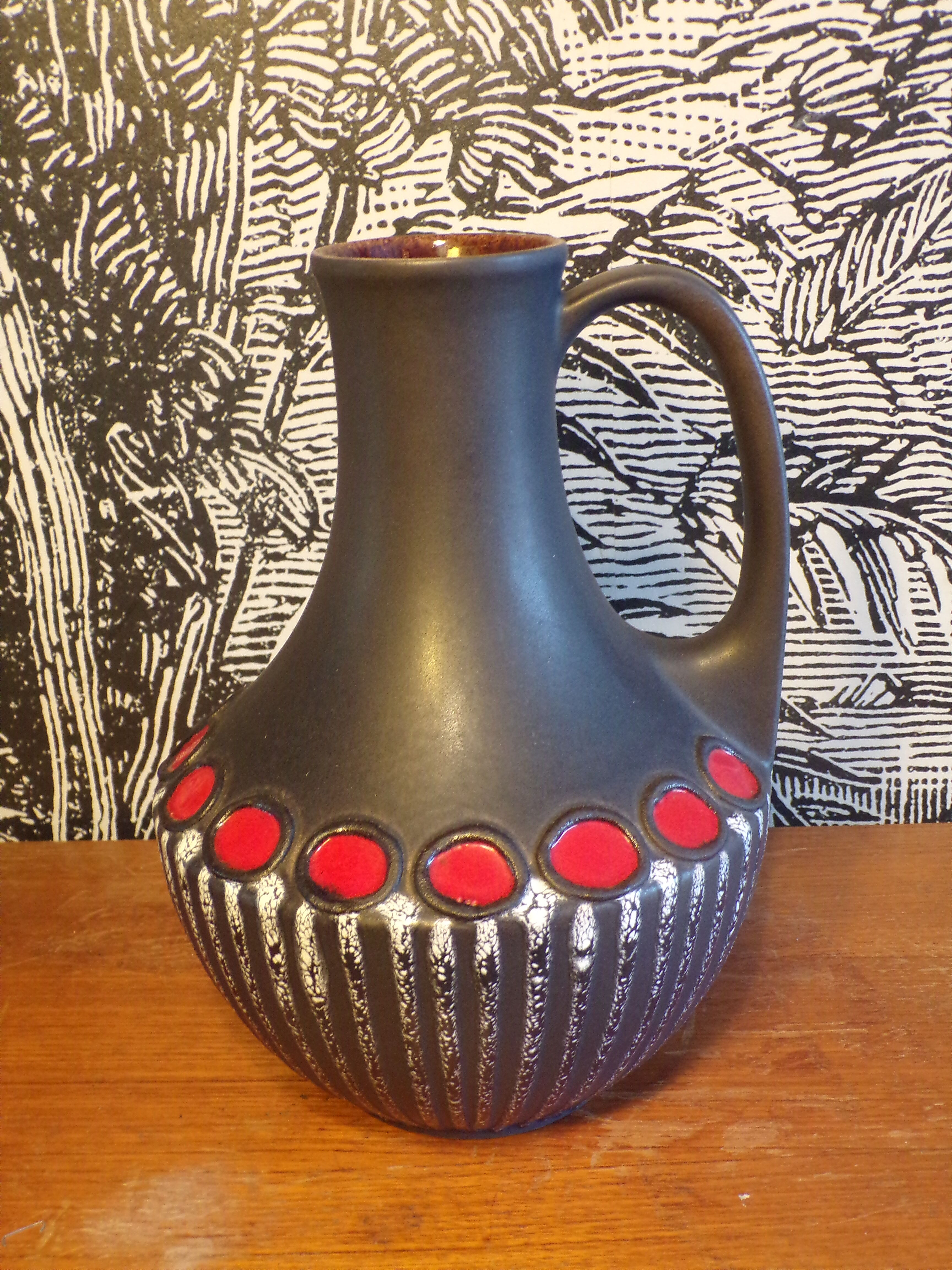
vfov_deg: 50.1
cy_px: 635
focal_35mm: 37
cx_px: 476
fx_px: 1357
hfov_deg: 38.7
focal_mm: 6.6
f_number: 3.3
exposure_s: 1/17
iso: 334
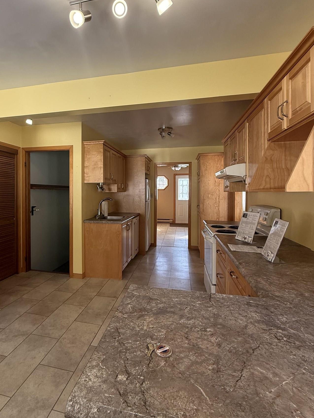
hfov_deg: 67.8
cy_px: 195
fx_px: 230
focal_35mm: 19
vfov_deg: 84.6
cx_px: 122
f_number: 2.2
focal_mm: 2.22
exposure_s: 1/99
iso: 125
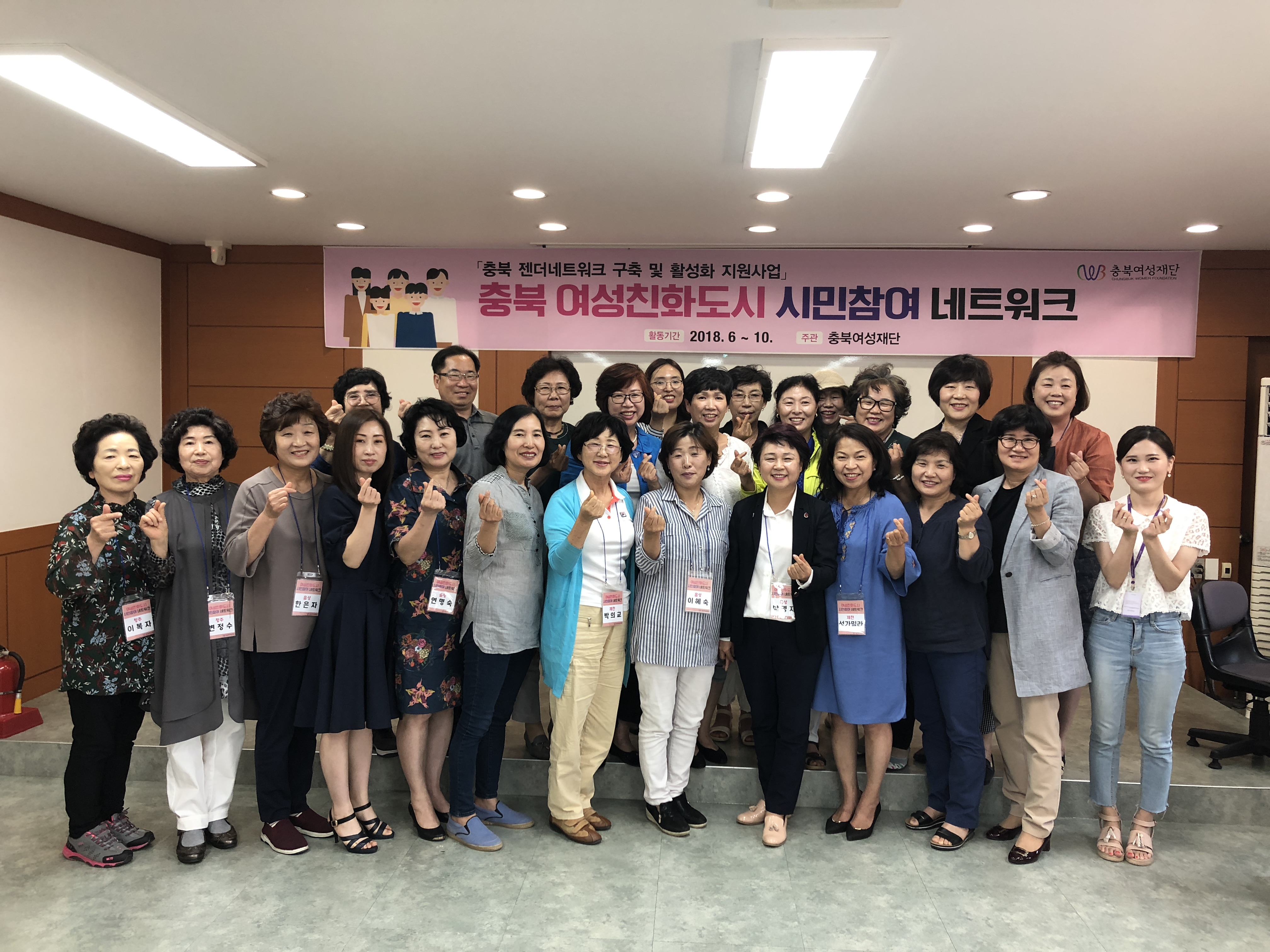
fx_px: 1027
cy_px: 476
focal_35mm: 28
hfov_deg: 63.4
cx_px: 635
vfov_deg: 49.7
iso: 40
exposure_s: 1/24
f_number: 1.8
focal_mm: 3.99
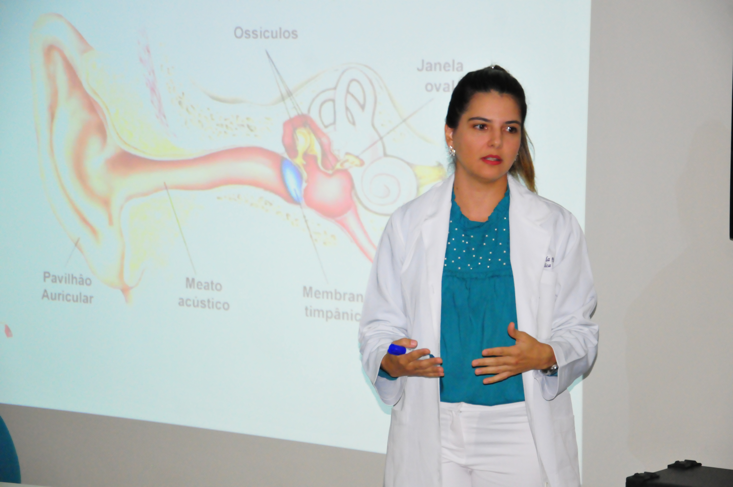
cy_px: 244
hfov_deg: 19.5
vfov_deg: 13.0
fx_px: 2135
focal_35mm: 105
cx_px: 366
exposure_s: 1/100
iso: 3200
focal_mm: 70
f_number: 5.3
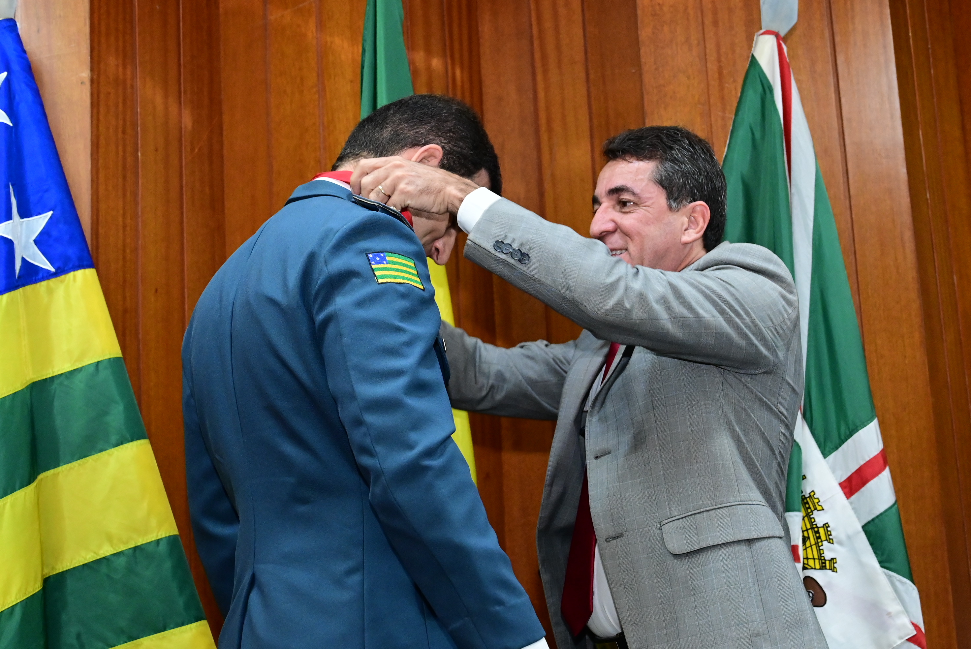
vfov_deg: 20.6
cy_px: 324
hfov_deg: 30.5
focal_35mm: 66
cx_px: 486
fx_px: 1782
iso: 4000
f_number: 4.5
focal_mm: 44
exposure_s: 1/125
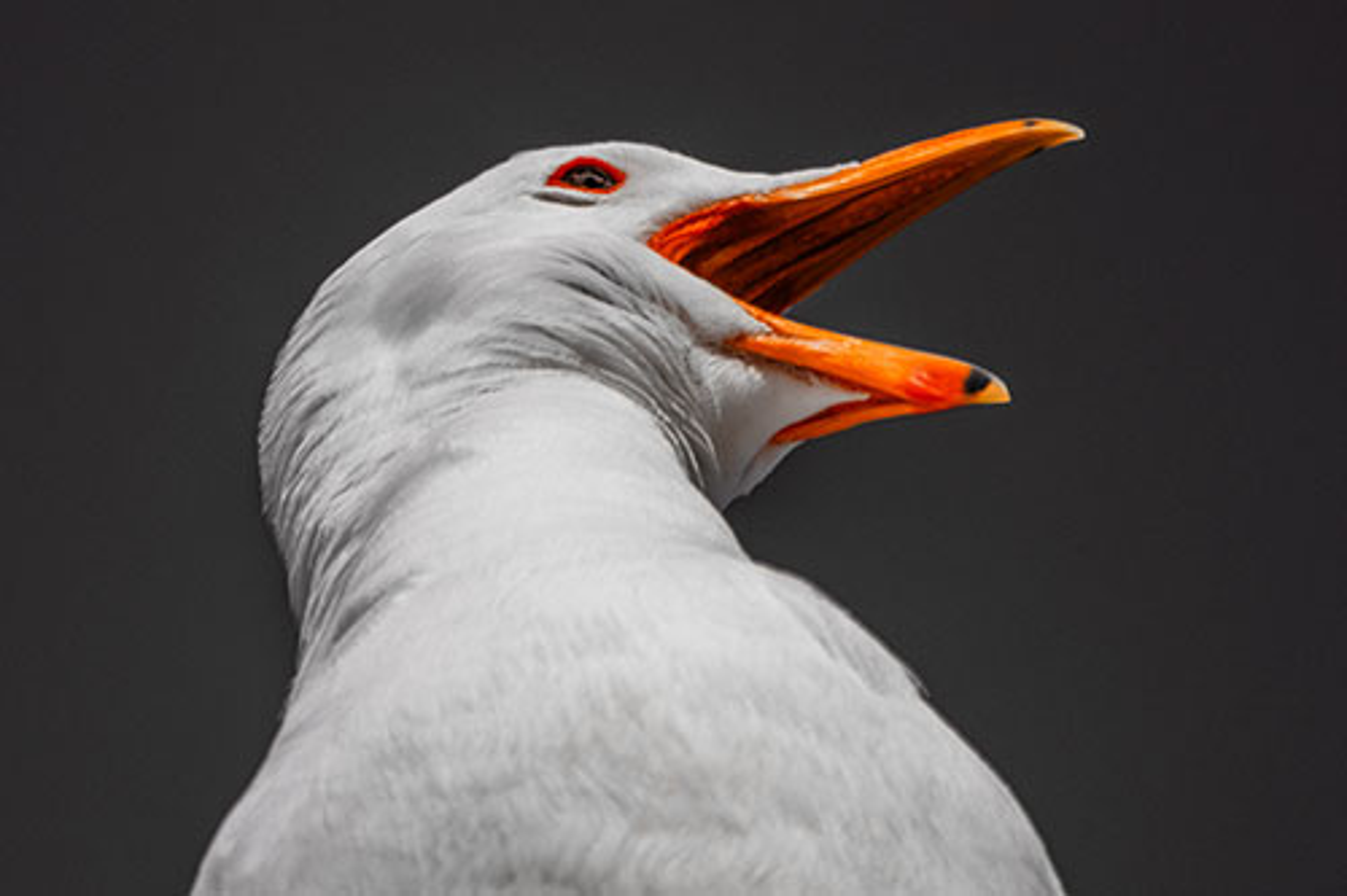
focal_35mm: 1200
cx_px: 674
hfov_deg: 1.7
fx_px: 44883
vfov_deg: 1.1
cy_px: 448
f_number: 13
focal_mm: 1200
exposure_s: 1/2500
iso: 1000
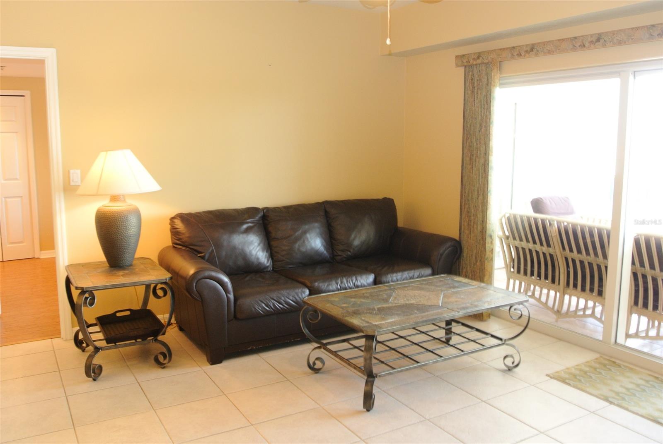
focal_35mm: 30
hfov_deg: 61.8
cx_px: 332
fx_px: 553
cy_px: 222
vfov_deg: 43.8
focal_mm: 11.4
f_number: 5.6
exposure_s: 1/8
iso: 400
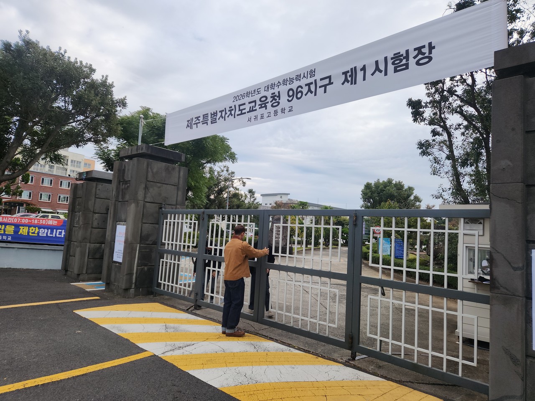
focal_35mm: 23
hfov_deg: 73.9
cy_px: 200
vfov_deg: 58.9
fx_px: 355
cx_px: 268
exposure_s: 1/237
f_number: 1.8
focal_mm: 5.4
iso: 20
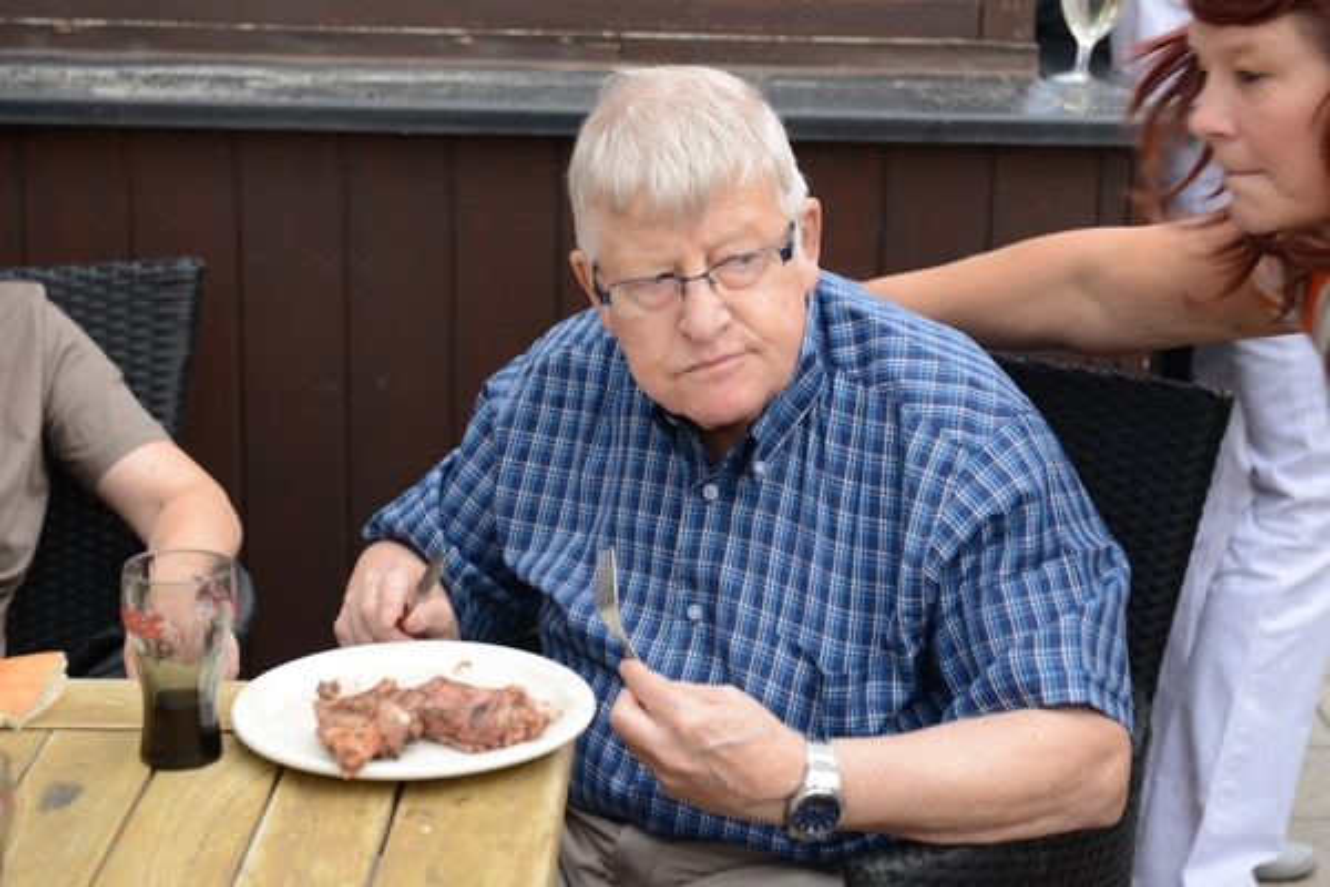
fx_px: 2586
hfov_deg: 28.8
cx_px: 665
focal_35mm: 70
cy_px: 444
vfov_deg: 19.5
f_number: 5
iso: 200
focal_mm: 70
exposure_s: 1/100
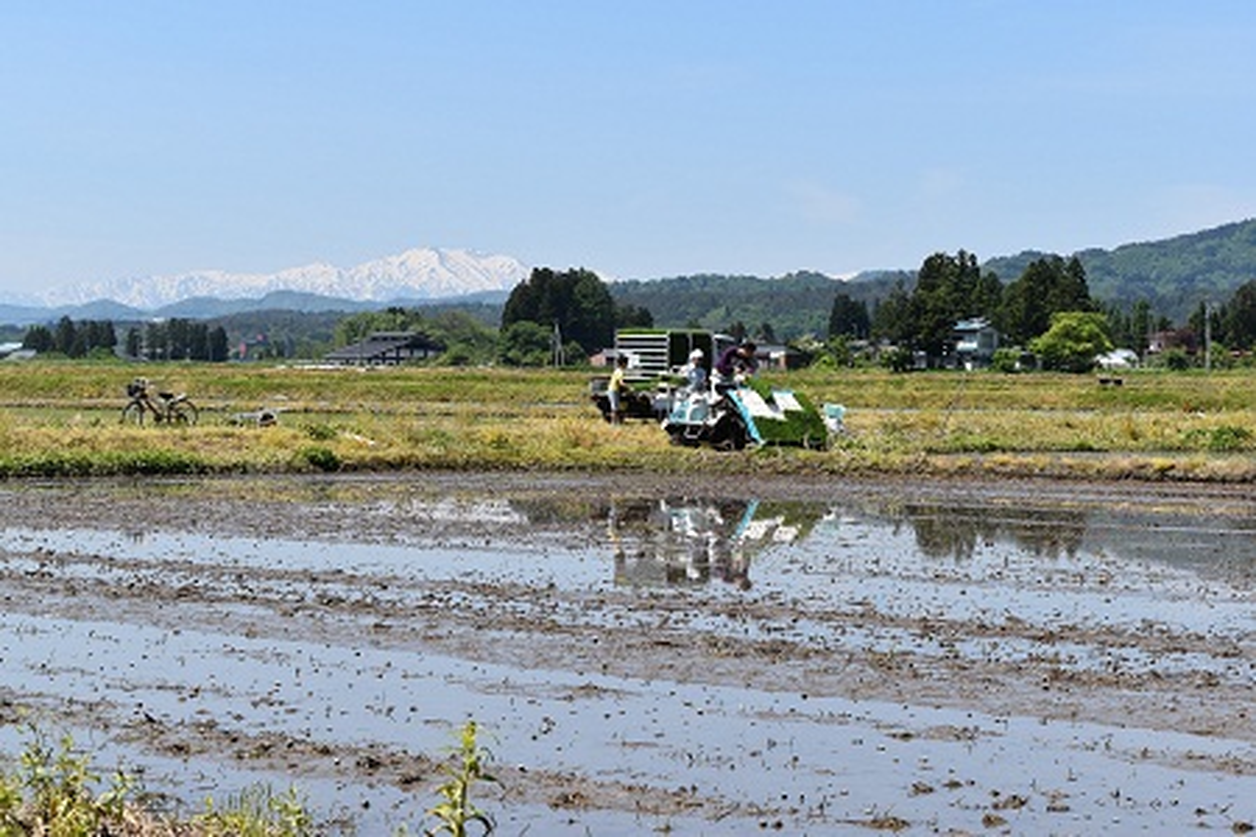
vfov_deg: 16.6
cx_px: 628
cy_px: 418
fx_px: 2878
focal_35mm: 82
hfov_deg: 24.6
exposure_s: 1/400
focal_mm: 55
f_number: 10
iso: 200
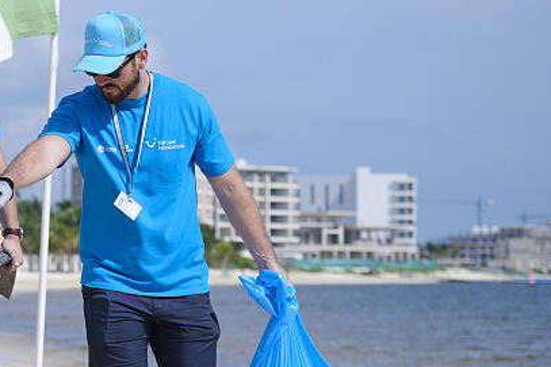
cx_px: -131
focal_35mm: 213
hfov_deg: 9.5
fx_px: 3259
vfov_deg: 6.4
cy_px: 233
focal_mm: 70
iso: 400
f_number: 4
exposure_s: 1/8000
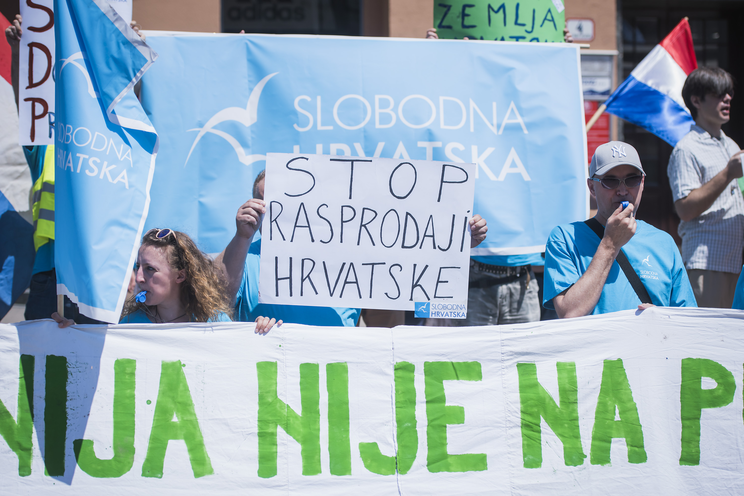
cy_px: 248
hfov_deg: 28.8
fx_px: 1447
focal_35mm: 70
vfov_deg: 19.5
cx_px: 372
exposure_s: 1/4000
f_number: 3.2
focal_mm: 70
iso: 200
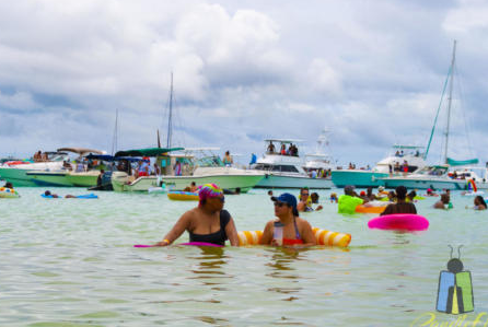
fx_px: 1257
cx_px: 240
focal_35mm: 93
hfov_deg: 22.0
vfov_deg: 14.8
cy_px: 160
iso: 100
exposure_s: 1/400
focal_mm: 55
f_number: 10
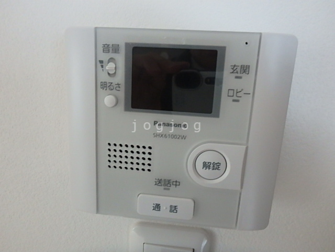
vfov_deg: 63.4
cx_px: 168
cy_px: 126
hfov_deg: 79.0
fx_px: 203
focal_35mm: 21
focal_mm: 3.7
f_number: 3.5
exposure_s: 1/30
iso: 800
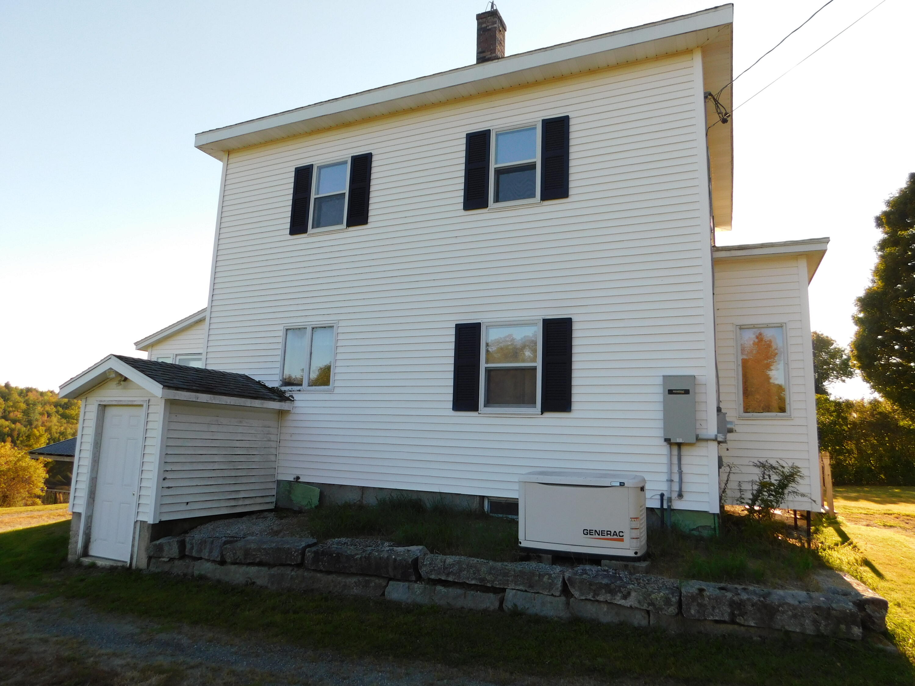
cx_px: 458
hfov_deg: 73.9
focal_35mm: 23
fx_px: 608
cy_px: 343
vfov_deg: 58.9
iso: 125
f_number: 3
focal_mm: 4
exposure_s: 1/500
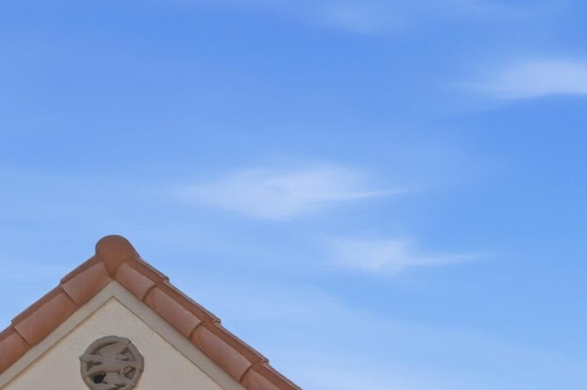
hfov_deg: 23.3
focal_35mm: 84
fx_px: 1368
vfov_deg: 14.8
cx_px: 583
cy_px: 631
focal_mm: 24
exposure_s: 1/8000
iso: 400
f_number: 8
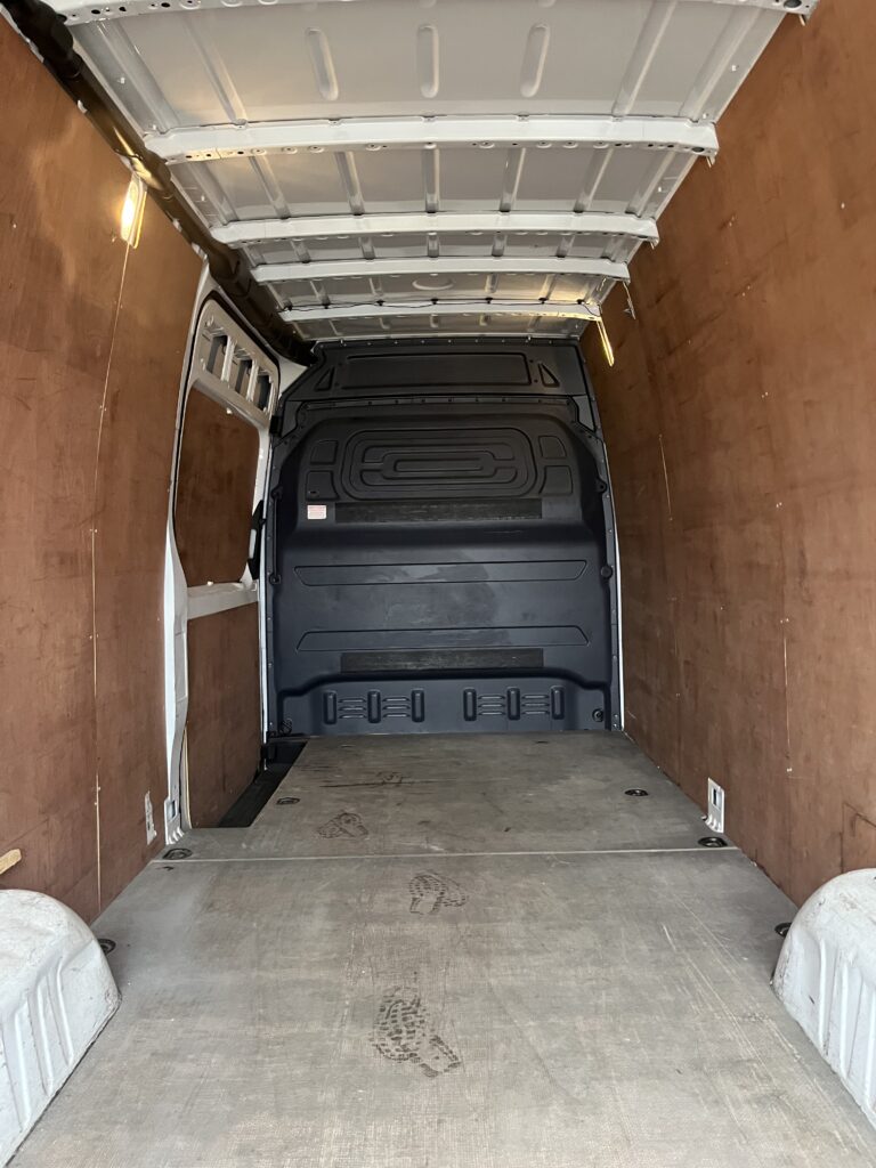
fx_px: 877
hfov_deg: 53.1
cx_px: 438
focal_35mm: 26
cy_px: 584
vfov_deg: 67.3
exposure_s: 1/60
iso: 500
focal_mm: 5.1
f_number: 1.6
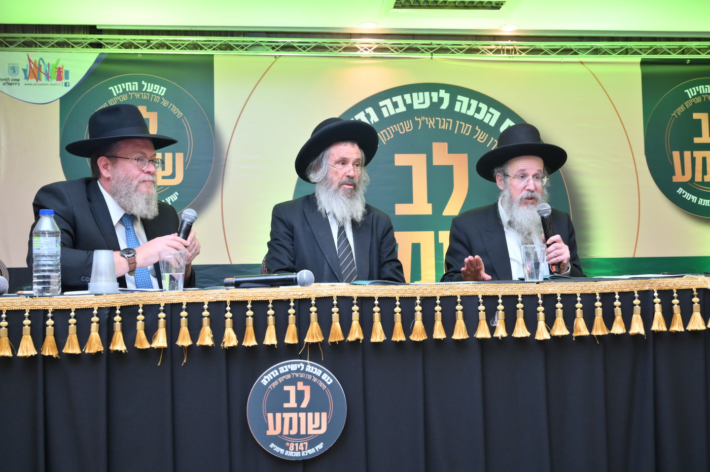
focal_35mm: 34
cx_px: 355
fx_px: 680
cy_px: 236
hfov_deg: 55.1
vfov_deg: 38.3
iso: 1600
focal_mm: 34.5
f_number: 6.3
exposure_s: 1/200
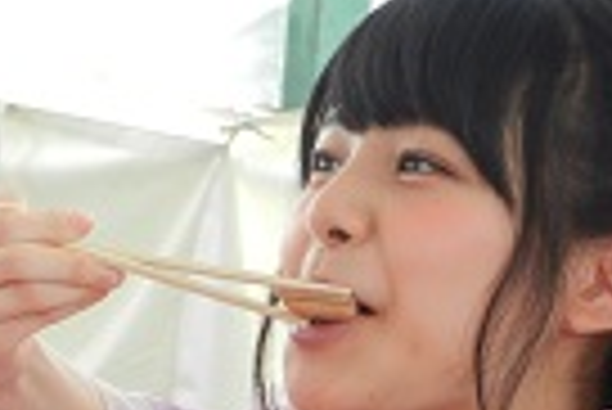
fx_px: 5582
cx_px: 344
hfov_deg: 6.3
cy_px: 376
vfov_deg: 4.2
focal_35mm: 328
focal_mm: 19.1
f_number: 5
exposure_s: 1/60
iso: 160
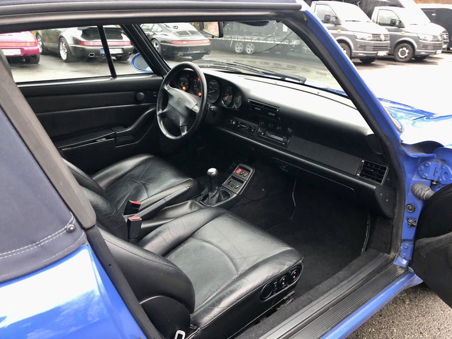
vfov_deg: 49.7
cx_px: 226
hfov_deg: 63.4
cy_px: 170
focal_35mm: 28
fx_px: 366
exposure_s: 1/17
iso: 100
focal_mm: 4
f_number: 1.8
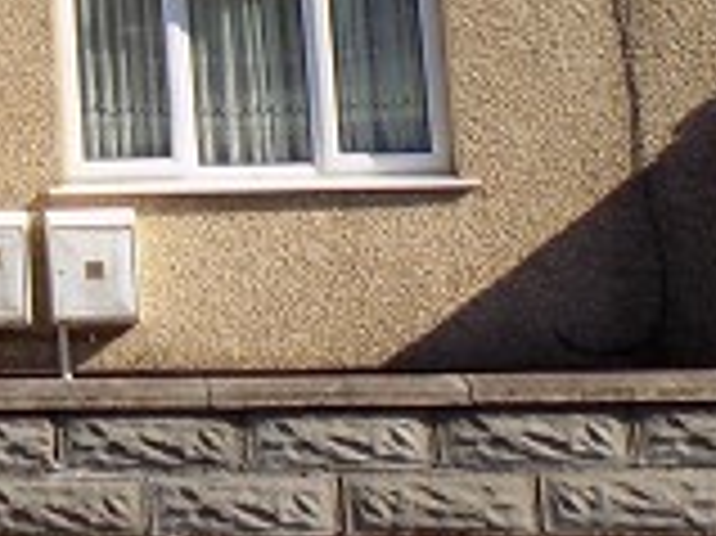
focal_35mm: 116
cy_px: -401
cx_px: -486
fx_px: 2398
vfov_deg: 11.8
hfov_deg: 15.2
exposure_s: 1/800
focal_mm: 4
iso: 80
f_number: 3.1
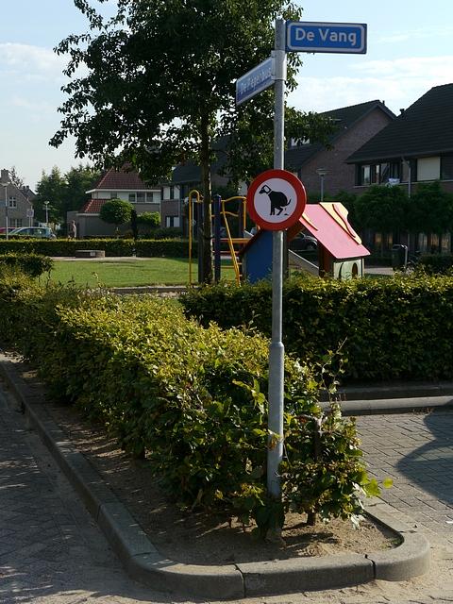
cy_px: 302
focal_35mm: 64
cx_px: 226
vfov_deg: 30.3
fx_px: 1117
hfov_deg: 22.9
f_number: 7.1
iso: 100
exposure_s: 1/250
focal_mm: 32
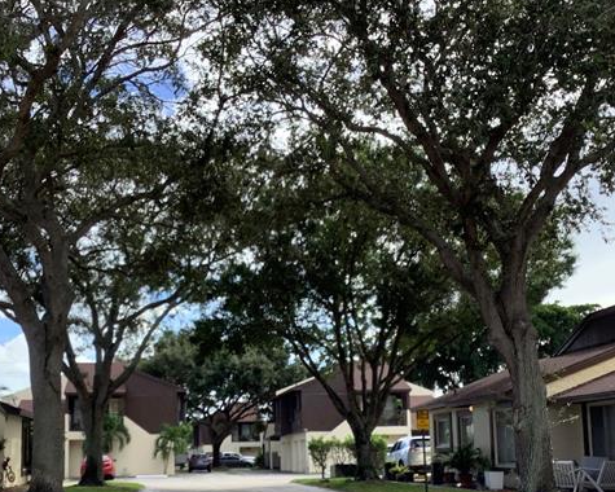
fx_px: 928
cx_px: 263
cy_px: 339
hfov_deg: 36.6
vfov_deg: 29.4
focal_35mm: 51
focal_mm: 3.3
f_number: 2.4
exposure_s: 1/482
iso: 25
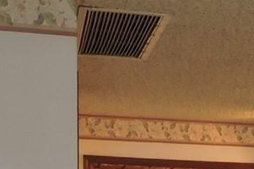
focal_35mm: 131
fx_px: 924
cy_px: 343
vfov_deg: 9.7
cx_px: 309
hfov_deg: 15.1
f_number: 3
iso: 250
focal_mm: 4.3
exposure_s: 1/30
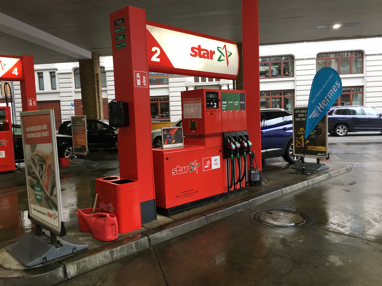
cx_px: 191
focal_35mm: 29
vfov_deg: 48.2
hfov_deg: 61.7
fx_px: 320
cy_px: 143
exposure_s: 1/33
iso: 50
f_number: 2.2
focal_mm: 4.15
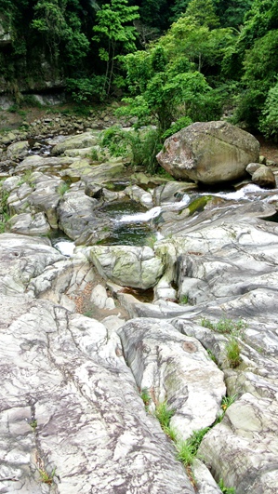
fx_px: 642
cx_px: 125
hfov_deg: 24.4
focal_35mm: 49
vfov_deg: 42.1
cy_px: 247
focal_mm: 11.8
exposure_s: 1/320
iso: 100
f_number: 3.8
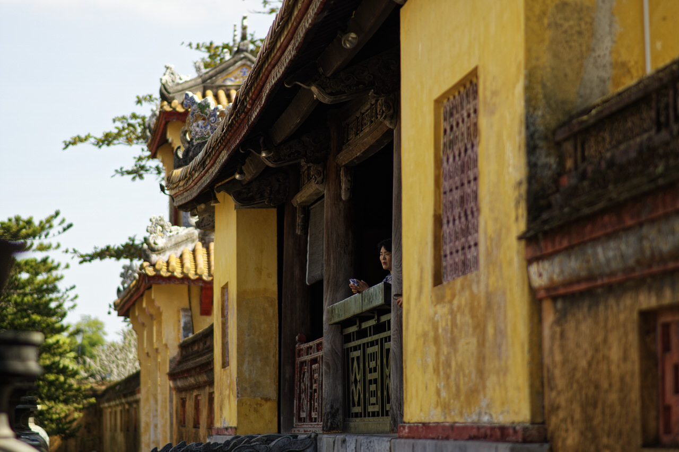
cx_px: 340
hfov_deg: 16.1
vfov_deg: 10.8
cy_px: 226
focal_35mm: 127
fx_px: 2395
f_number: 1.8
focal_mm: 85
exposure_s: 1/2000
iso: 100
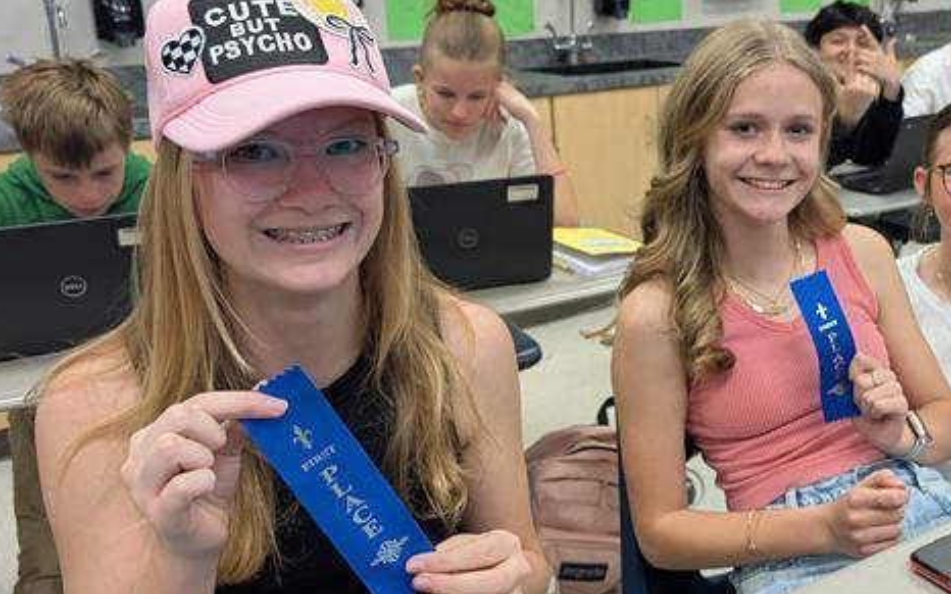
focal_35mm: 41
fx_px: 1062
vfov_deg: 31.2
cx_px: 722
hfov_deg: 46.4
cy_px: 281
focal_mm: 6.9
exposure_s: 1/60
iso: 150
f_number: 1.68
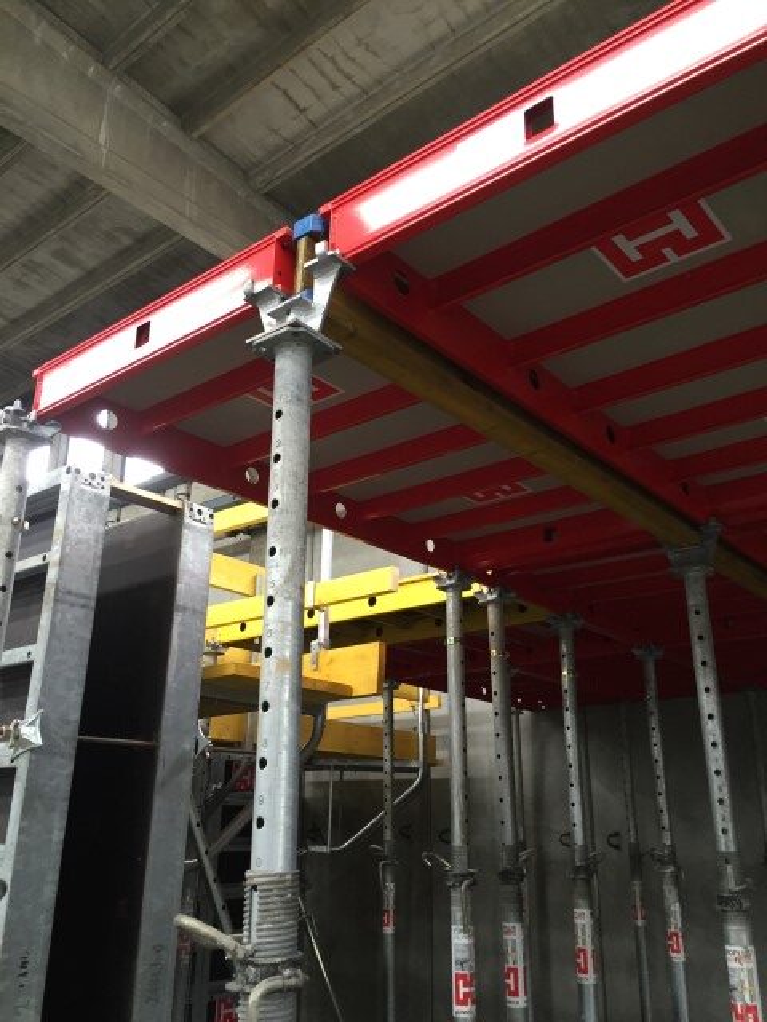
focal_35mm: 29
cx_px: 384
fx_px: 857
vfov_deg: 61.7
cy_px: 511
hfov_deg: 48.2
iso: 160
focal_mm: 4.15
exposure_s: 1/33
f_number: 2.2
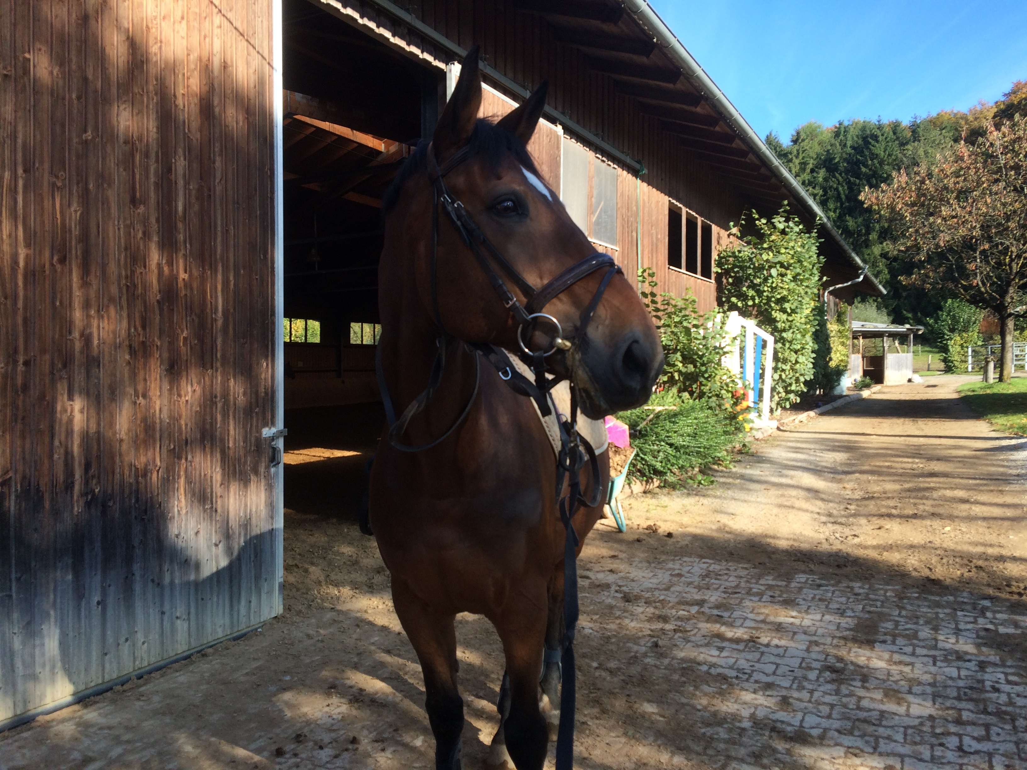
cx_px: 514
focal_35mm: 29
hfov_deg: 61.7
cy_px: 385
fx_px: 860
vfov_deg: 48.2
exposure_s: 1/570
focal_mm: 4.15
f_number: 2.2
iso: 32
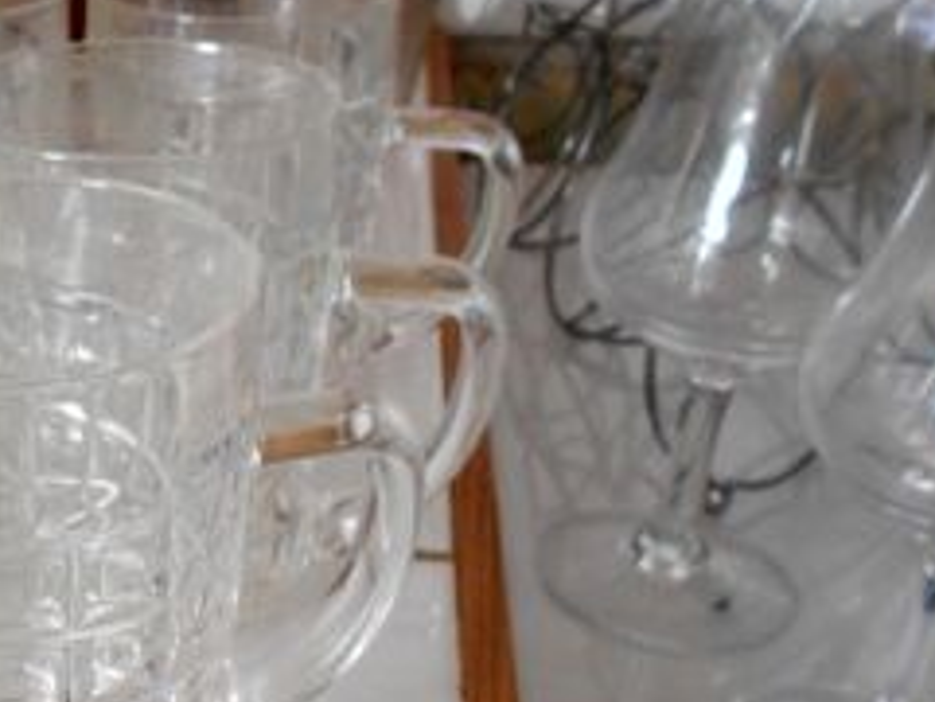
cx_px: 51
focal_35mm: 52
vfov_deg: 28.0
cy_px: 425
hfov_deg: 34.3
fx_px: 1405
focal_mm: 4.6
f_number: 3.2
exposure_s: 1/30
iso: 220
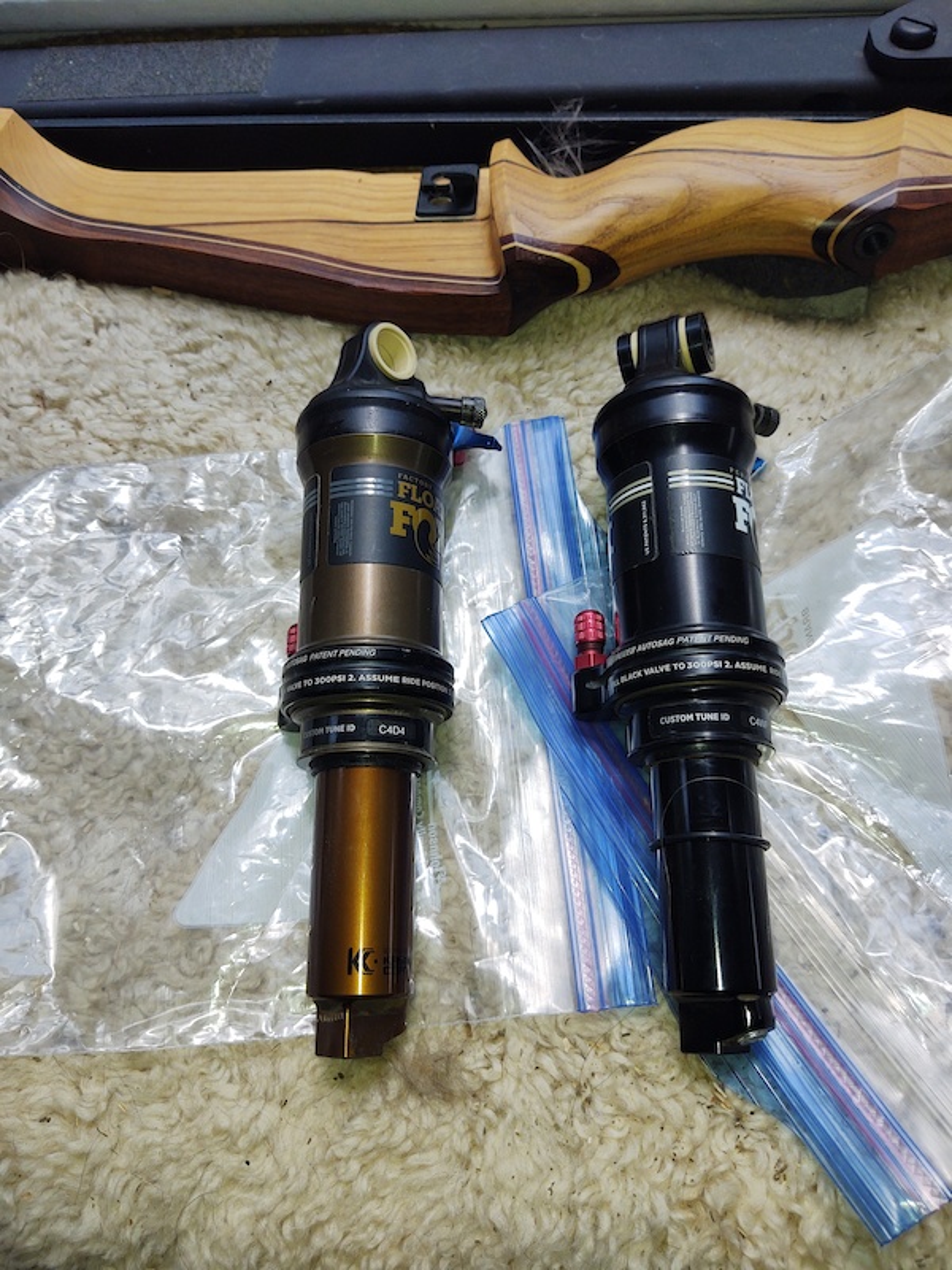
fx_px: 990
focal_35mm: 27
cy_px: 635
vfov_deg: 65.3
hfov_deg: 51.4
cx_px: 476
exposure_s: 1/682
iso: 100
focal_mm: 4.75
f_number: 1.7
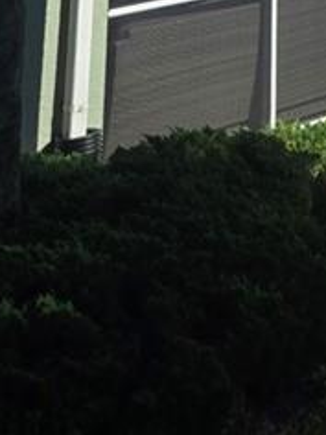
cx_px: 593
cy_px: -610
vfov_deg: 12.9
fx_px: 1469
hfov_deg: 11.7
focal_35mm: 117
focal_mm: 5.4
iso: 25
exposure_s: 1/2586
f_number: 1.8
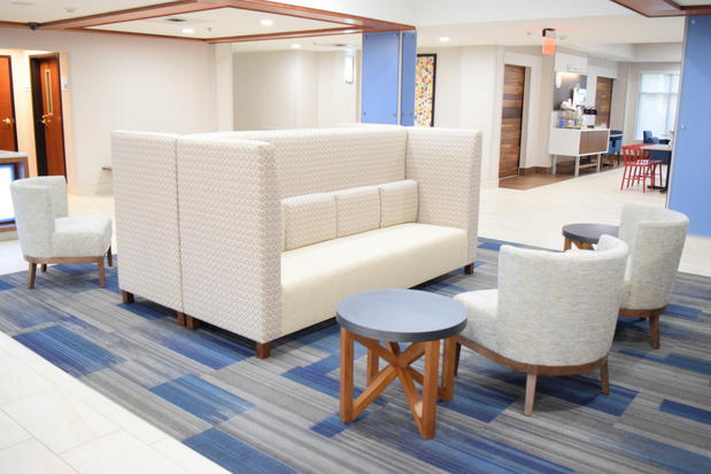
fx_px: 622
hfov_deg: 59.5
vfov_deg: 41.7
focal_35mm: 32
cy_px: 237
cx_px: 356
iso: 1600
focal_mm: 21
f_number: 3.8
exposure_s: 1/60
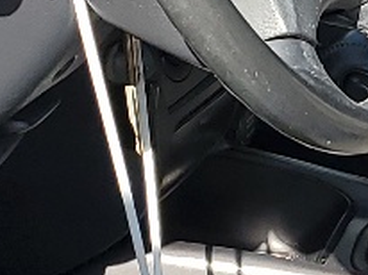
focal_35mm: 202
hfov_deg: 9.5
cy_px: 157
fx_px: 2145
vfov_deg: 7.3
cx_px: 559
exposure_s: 1/1000
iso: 50
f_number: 1.5
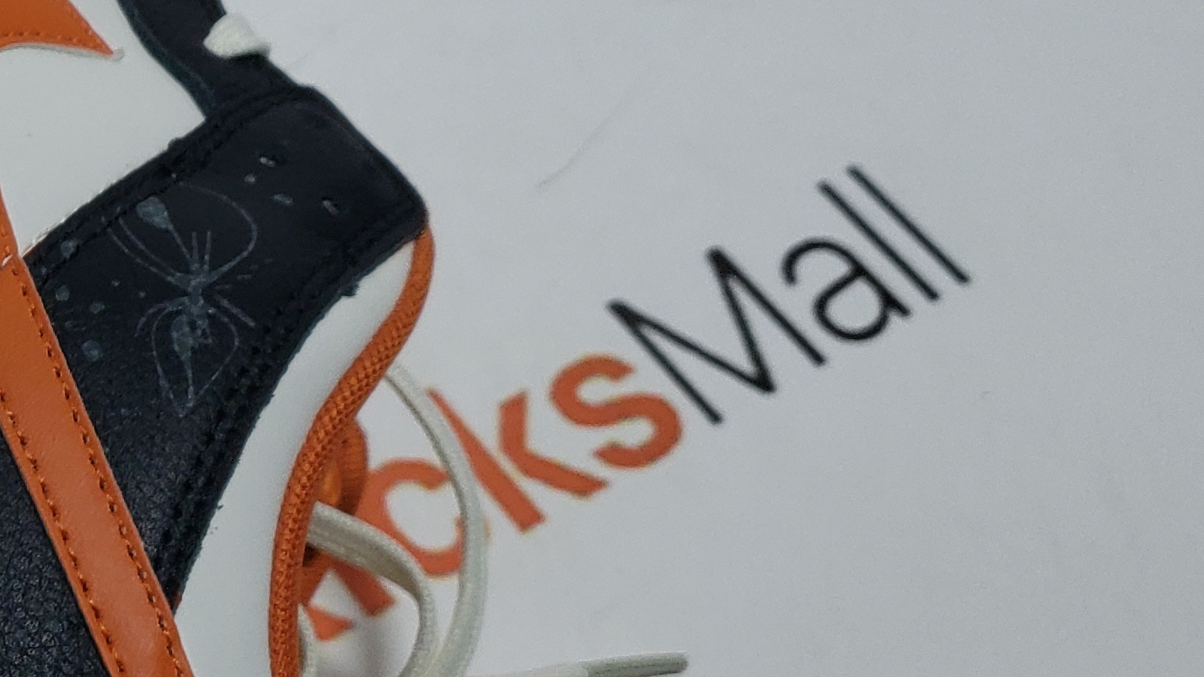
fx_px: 2554
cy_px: 149
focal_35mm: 80
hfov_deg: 23.8
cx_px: -292
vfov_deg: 15.0
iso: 50
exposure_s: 1/904
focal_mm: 4.3
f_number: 1.5
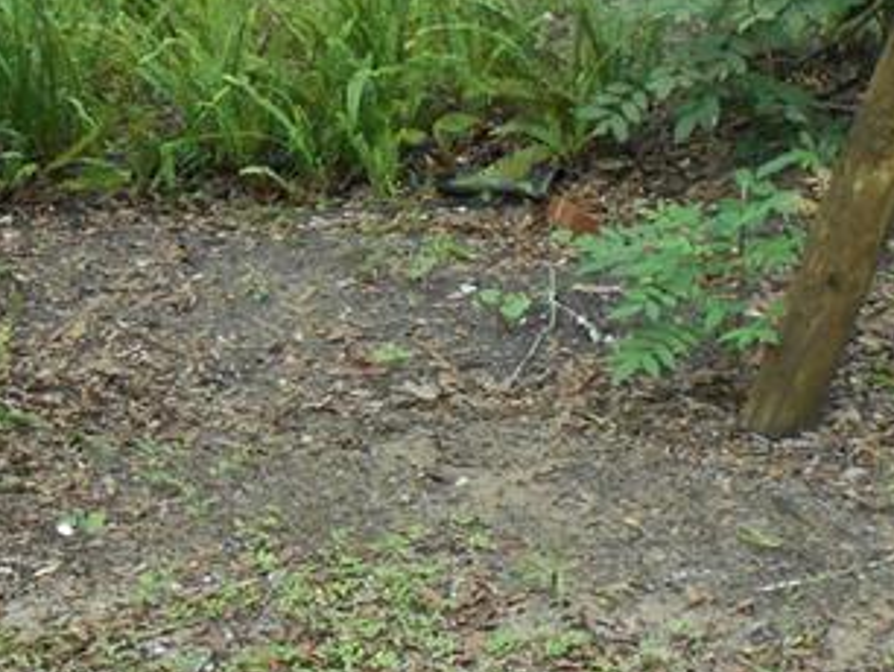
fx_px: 2249
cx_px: 175
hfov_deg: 22.2
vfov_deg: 17.0
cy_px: 339
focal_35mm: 87
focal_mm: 4.6
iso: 200
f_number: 3.2
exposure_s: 1/250
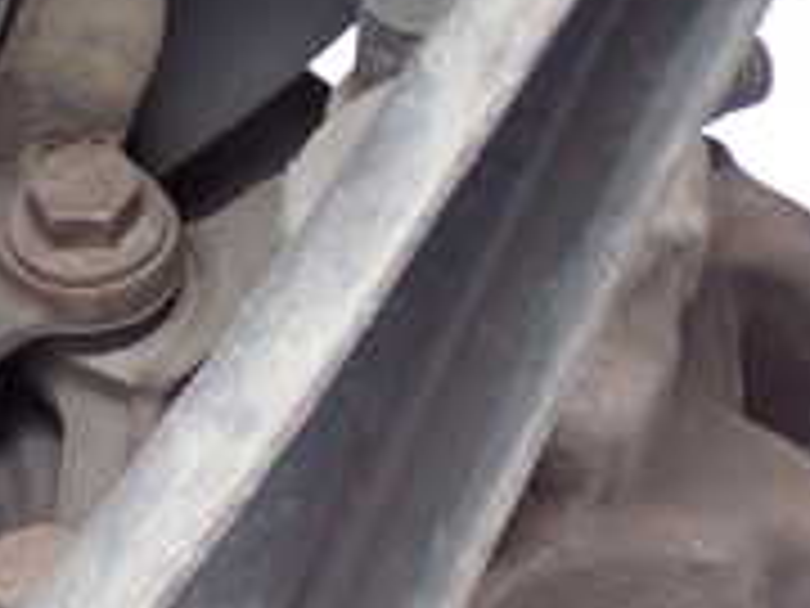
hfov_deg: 14.5
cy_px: 689
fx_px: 2972
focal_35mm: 127
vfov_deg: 11.5
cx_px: -396
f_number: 2.7
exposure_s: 1/40
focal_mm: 6.83
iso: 640
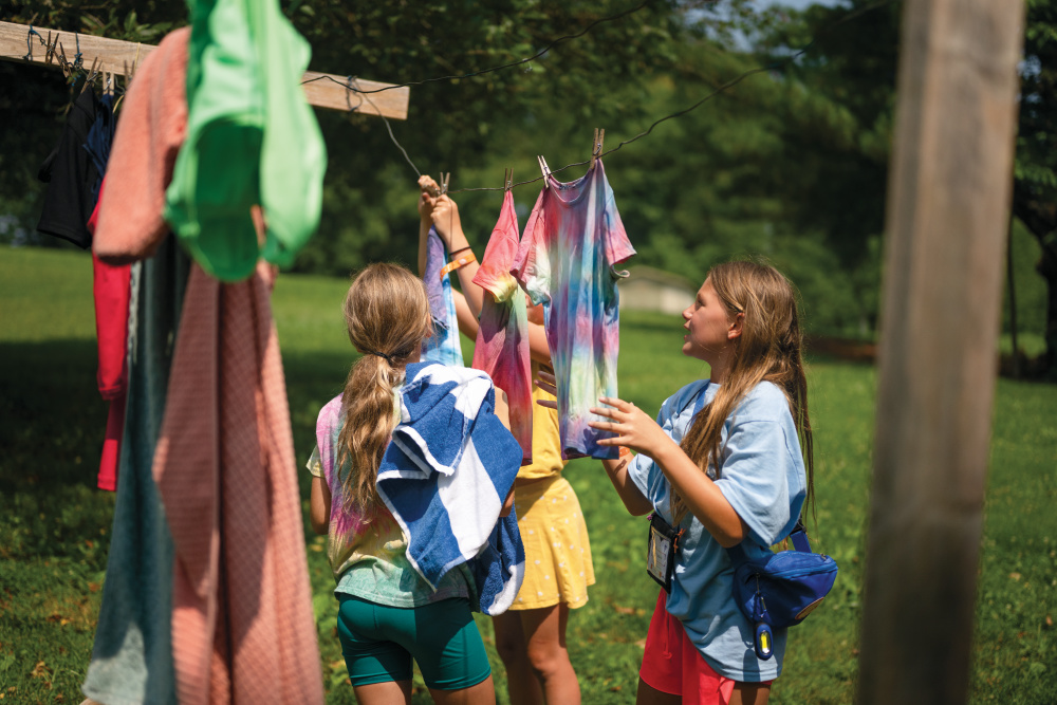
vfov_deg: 27.0
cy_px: 352
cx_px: 528
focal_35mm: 50
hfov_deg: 39.6
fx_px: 1468
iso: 250
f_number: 1.8
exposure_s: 1/16000
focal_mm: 50
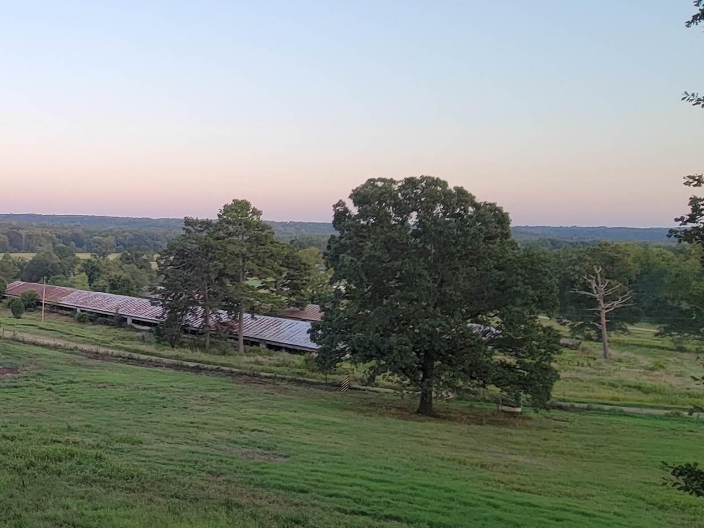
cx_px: 64
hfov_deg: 50.1
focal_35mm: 32
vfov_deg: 43.8
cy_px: 201
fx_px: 651
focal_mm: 2.2
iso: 80
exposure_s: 1/120
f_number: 2.2
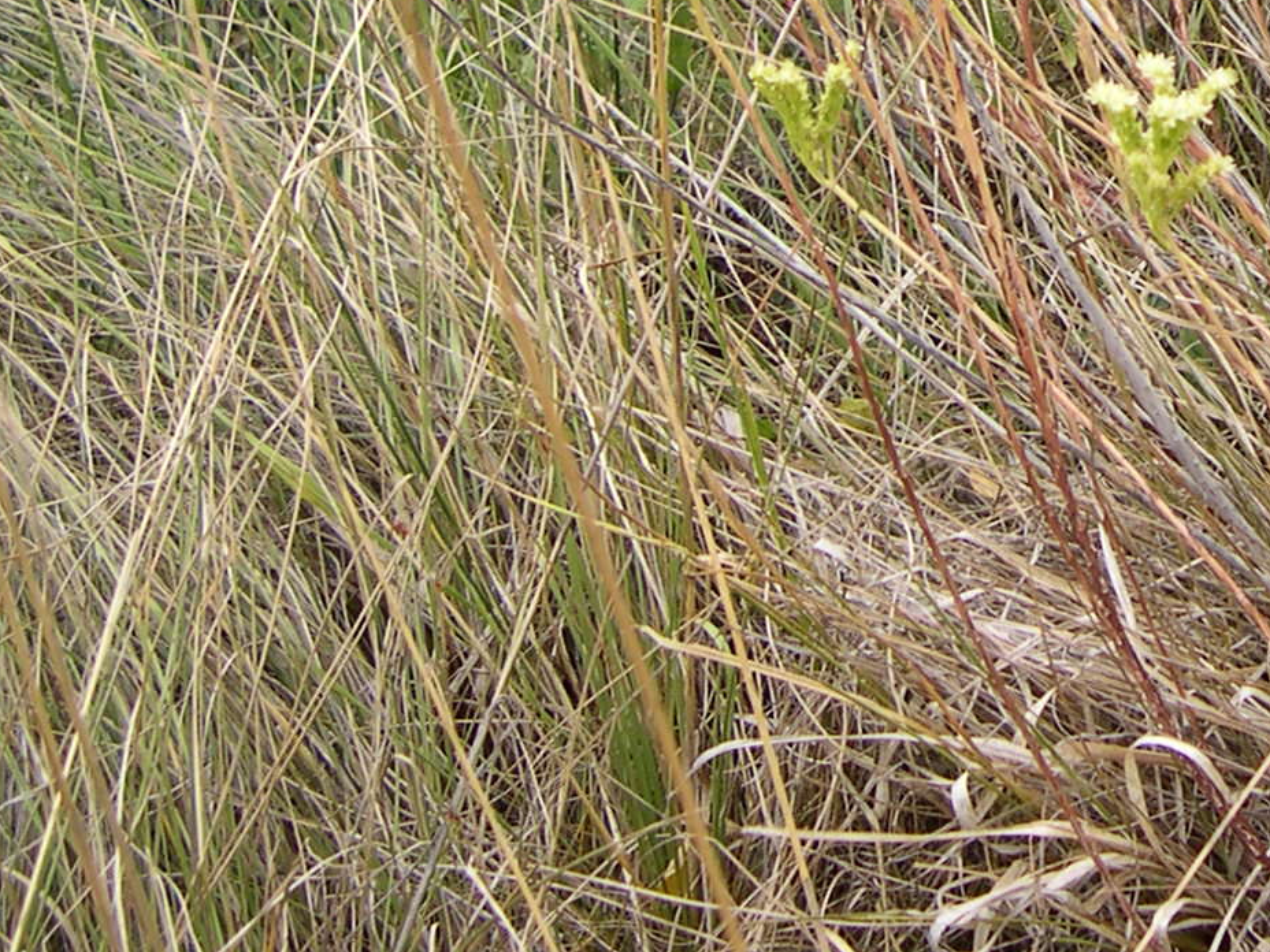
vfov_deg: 15.4
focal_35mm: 93
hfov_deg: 20.0
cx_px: 1453
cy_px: -124
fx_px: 3412
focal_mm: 8
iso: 100
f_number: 2.8
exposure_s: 1/219
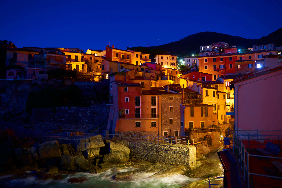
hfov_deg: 61.9
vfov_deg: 43.6
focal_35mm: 30
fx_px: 235
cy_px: 94
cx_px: 141
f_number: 4.5
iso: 800
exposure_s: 2
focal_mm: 30
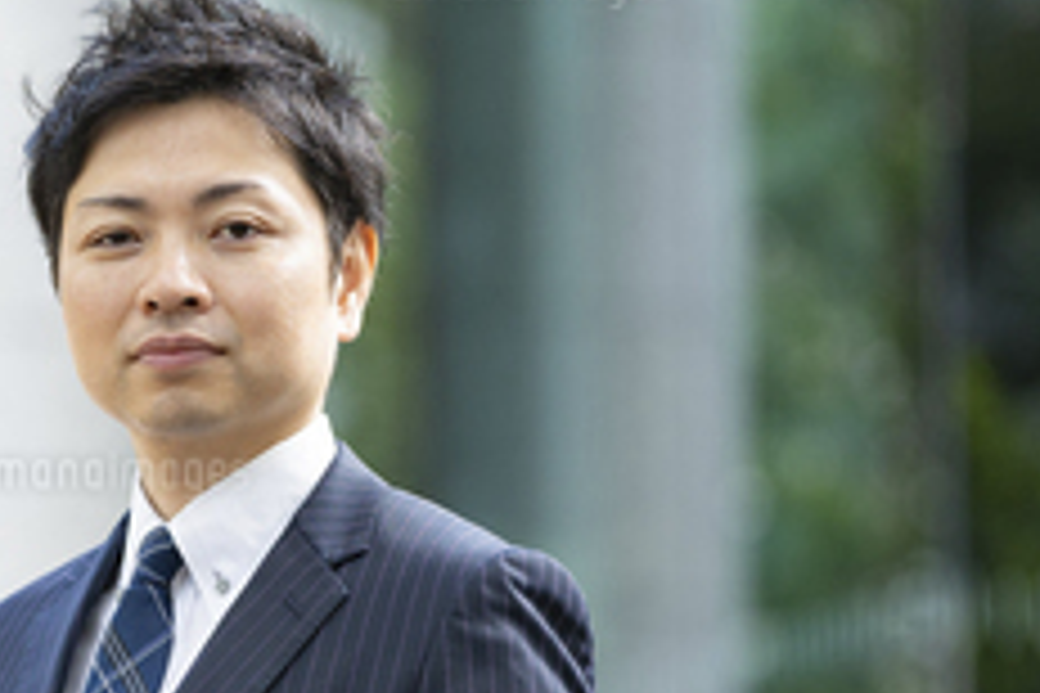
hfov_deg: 6.1
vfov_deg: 4.1
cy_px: 479
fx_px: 9677
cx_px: 104
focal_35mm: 335
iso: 400
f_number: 3.5
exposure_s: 1/200
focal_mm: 168
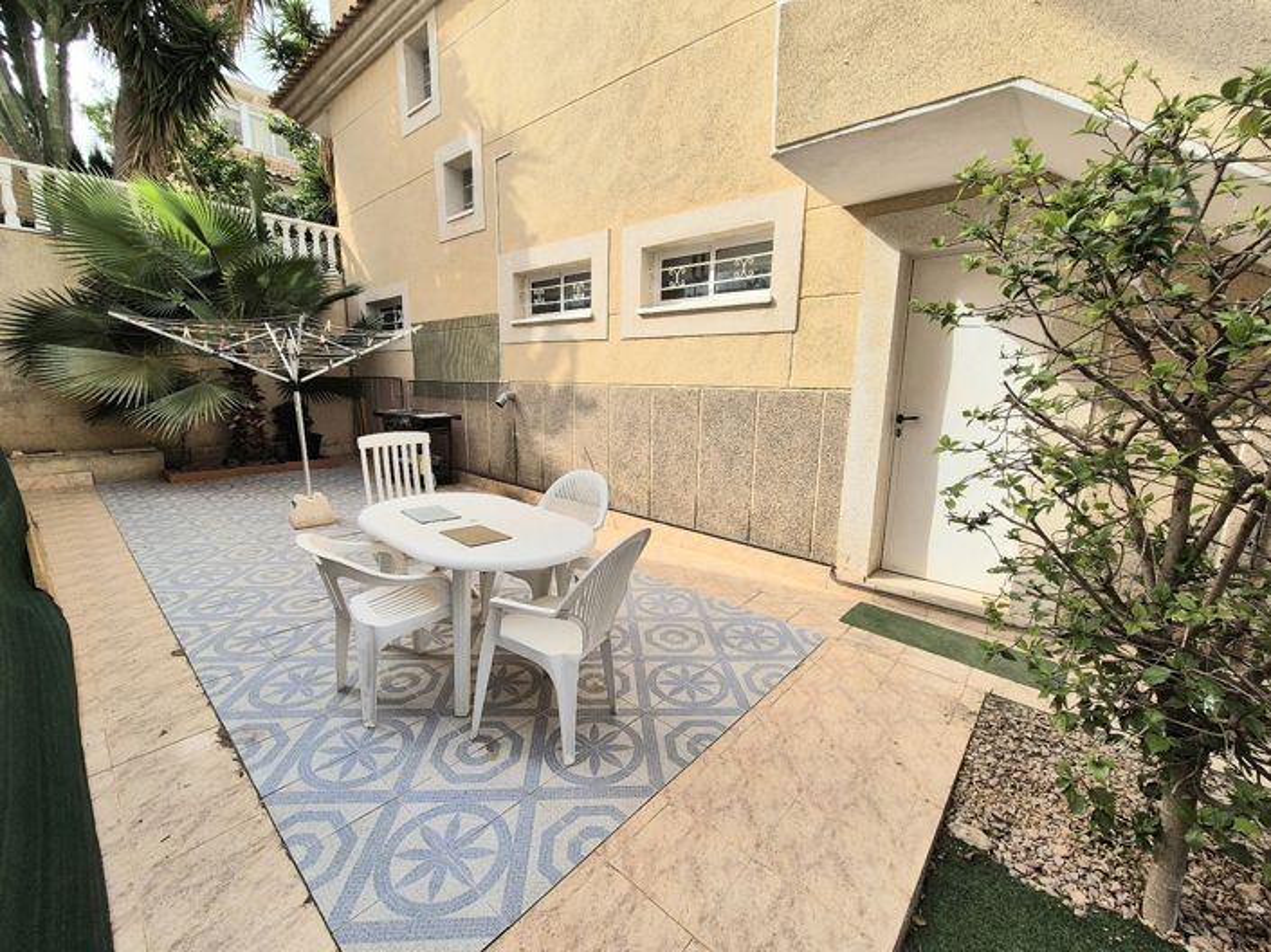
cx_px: 636
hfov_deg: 106.2
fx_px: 477
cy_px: 476
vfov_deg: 89.9
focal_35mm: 13
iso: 50
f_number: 2.2
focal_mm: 2.2
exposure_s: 1/1429
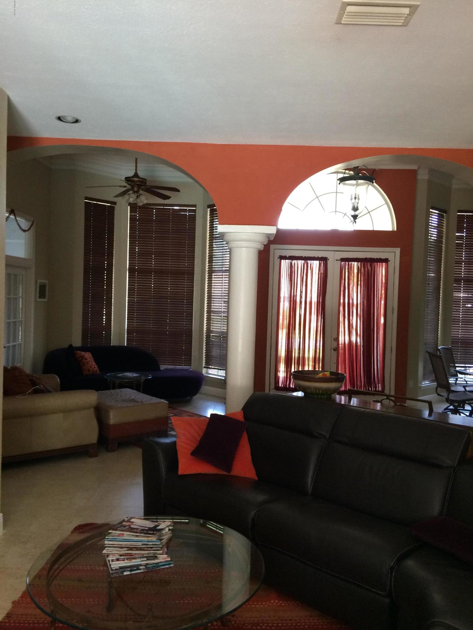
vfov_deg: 61.7
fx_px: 528
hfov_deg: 48.2
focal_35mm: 29
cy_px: 315
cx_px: 236
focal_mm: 4.15
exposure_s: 1/30
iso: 125
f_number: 2.2
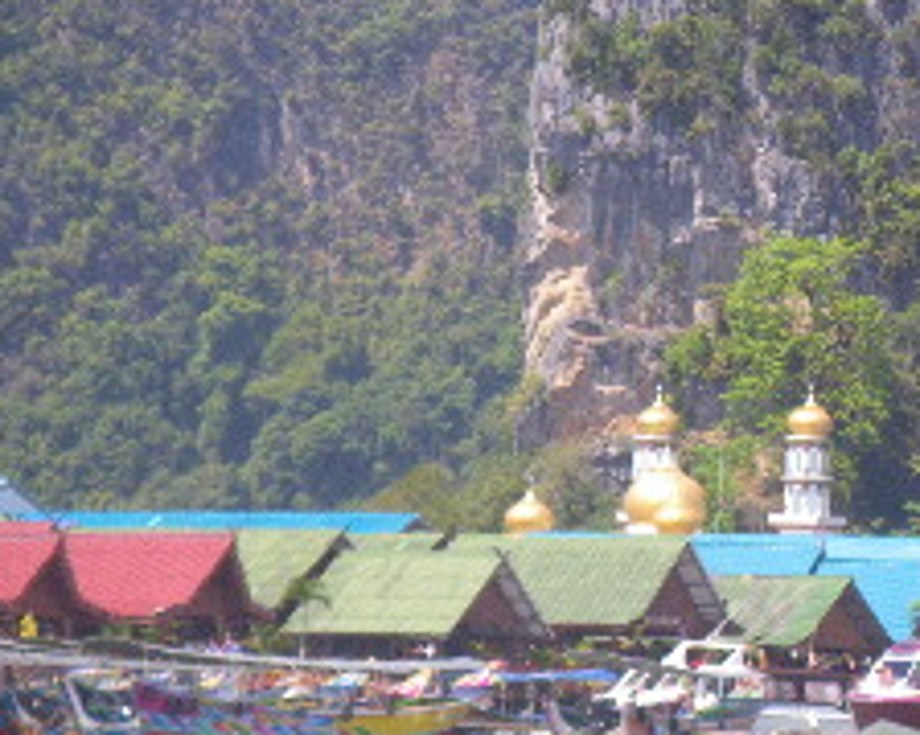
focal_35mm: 234
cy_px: 415
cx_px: 628
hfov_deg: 8.3
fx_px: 6369
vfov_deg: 6.6
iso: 80
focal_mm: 25
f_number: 5.5
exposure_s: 1/250
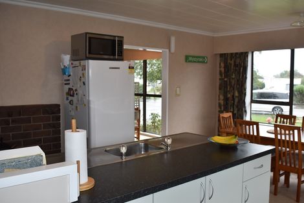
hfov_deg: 55.1
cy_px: 102
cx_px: 152
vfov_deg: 38.3
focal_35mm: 34
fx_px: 291
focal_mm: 23
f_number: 5.6
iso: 720
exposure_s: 1/125
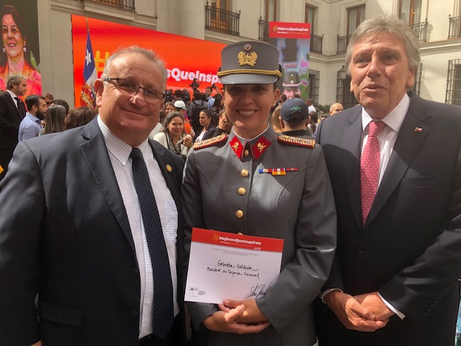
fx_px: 373
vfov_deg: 49.7
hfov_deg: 63.4
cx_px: 230
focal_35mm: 28
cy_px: 173
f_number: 1.8
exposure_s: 1/241
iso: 32
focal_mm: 4
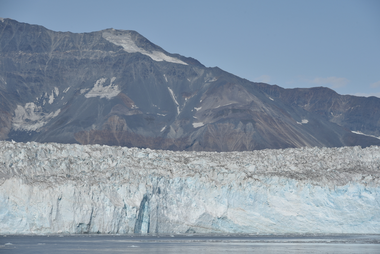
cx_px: 190
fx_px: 1689
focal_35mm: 160
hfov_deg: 12.8
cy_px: 127
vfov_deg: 8.6
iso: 100
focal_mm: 160
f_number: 11
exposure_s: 1/500
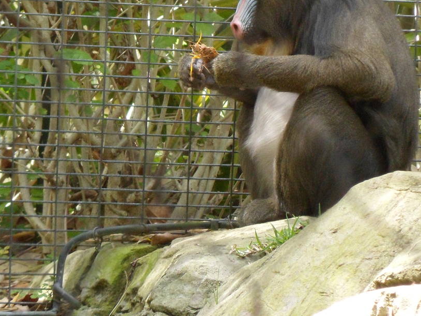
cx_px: 232
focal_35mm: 530
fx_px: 6445
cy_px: 54
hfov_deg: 3.7
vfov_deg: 2.8
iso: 240
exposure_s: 1/60
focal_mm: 46.8
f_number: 5.9
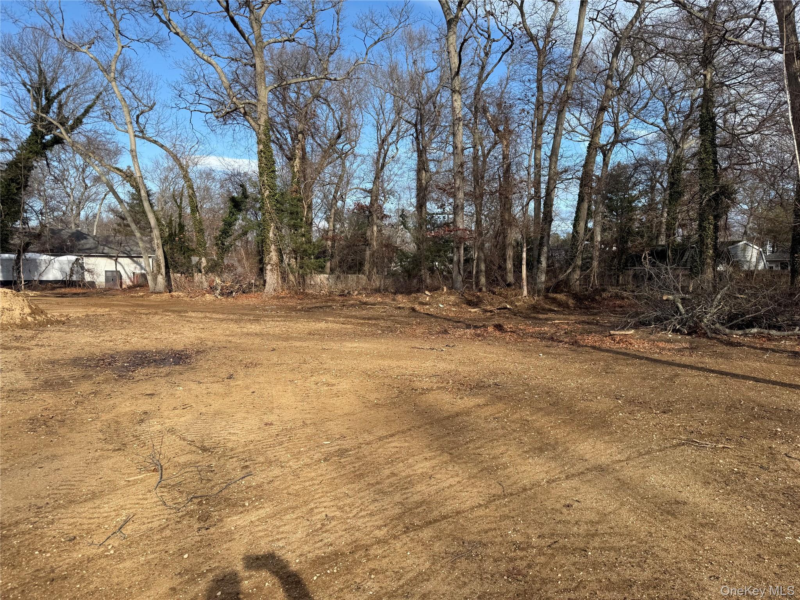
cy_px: 300
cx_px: 400
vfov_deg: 56.8
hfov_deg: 71.6
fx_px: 555
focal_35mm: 24
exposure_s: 1/2907
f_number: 1.78
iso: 80
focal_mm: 6.76
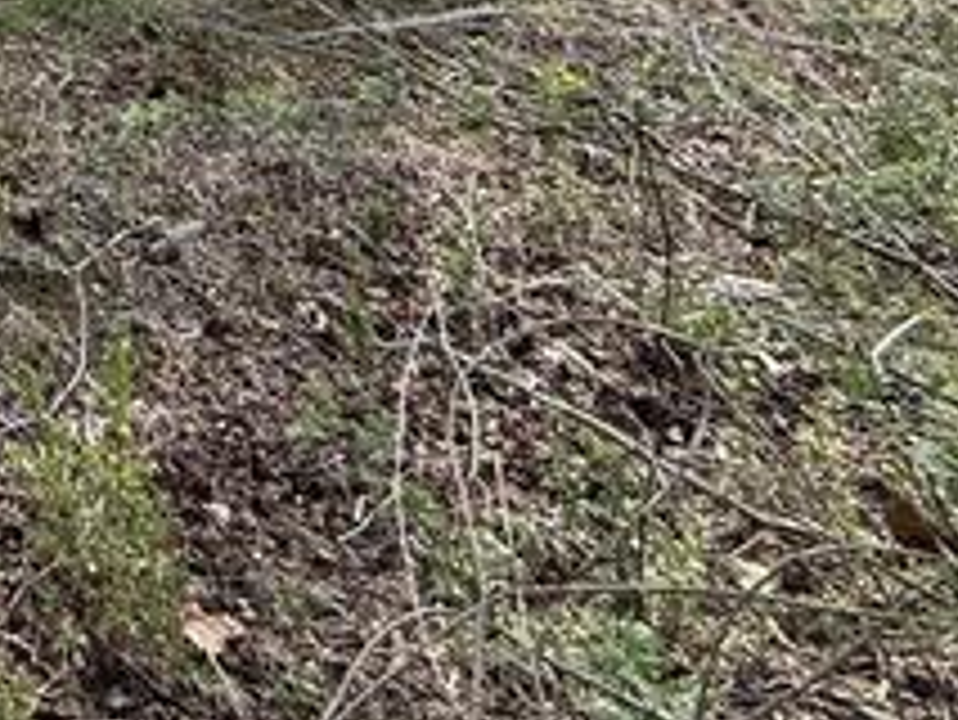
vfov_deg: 19.8
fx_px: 1551
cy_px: -544
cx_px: -542
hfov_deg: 24.8
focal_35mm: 56
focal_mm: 2.22
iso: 64
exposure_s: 1/590
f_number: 2.2
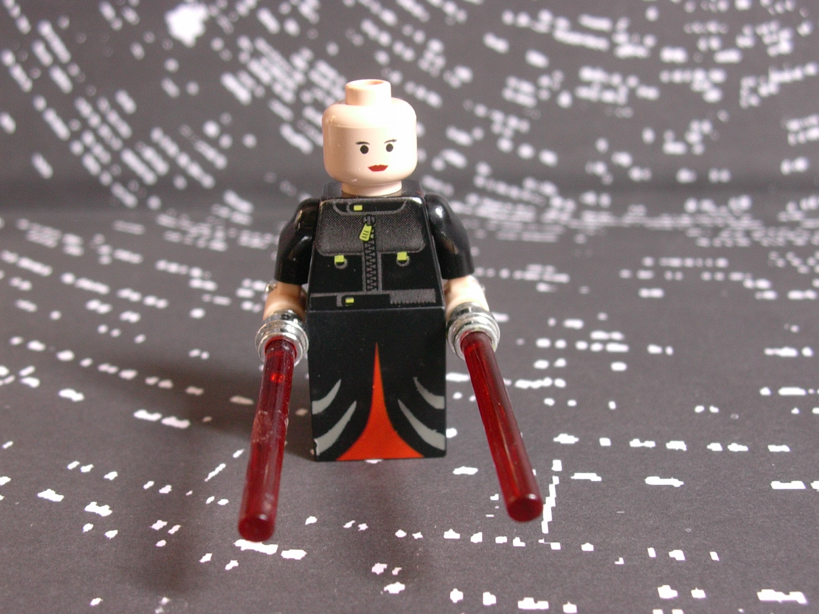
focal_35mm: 45
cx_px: 410
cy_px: 307
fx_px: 1065
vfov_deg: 32.2
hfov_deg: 42.1
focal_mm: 6.7
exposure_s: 1/20.7
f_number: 2.9
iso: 70
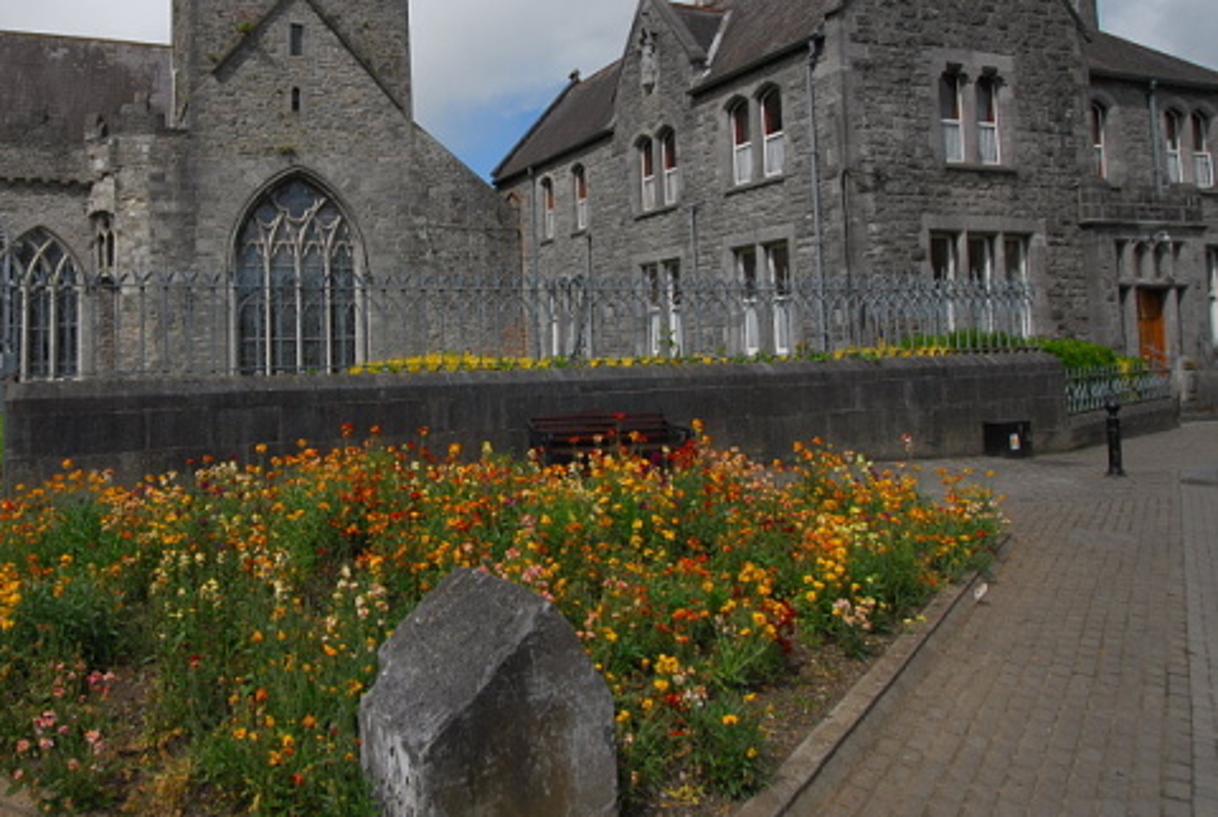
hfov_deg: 69.4
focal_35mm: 25
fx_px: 847
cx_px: 409
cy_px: 278
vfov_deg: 50.6
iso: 100
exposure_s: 1/640
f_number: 5.6
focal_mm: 10
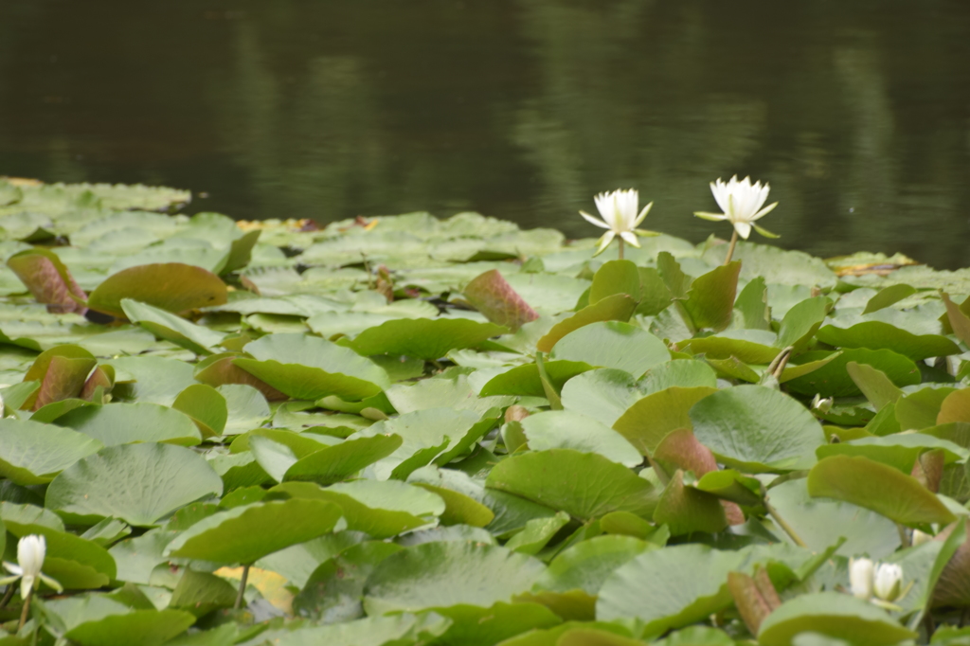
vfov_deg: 3.1
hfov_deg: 4.6
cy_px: 323
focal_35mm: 450
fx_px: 12120
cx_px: 485
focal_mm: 300
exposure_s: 1/25
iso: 100
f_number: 5.6
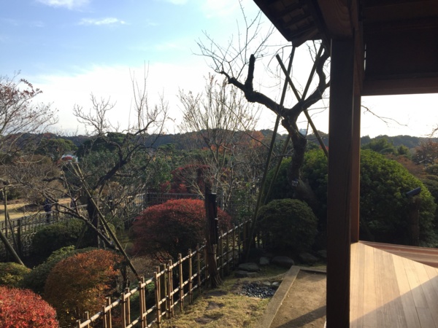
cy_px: 164
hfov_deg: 61.7
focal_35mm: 29
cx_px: 219
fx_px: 367
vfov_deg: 48.2
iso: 32
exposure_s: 1/628
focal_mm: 4.15
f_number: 2.2
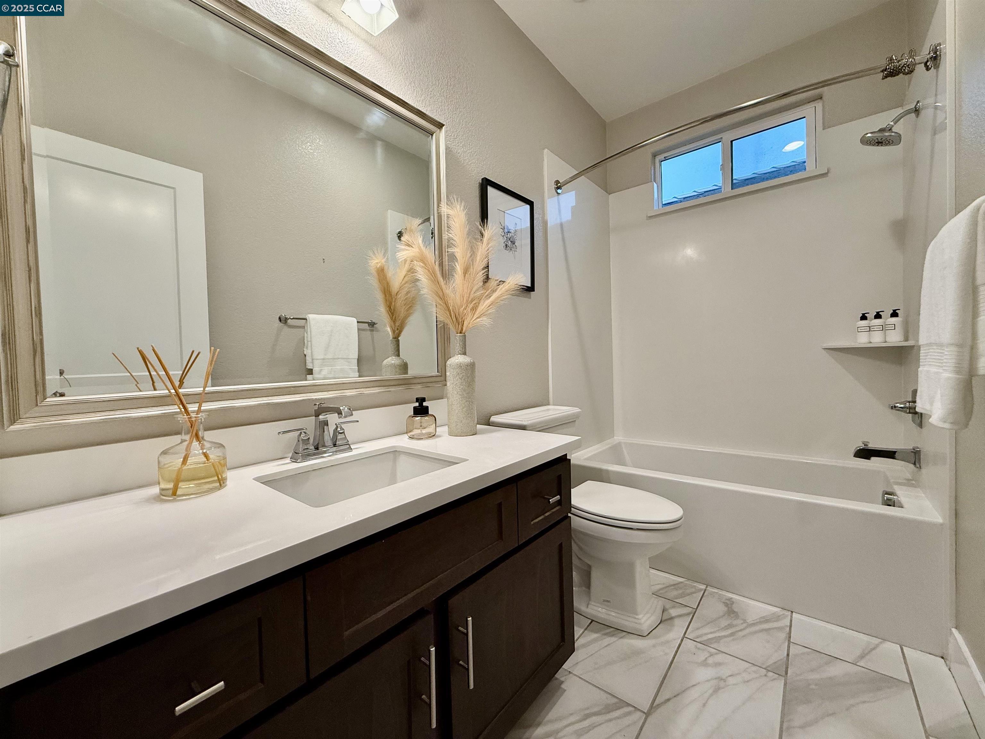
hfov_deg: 102.1
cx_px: 492
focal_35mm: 14
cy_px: 370
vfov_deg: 85.7
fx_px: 398
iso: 125
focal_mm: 2.22
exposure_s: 1/120
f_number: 2.2
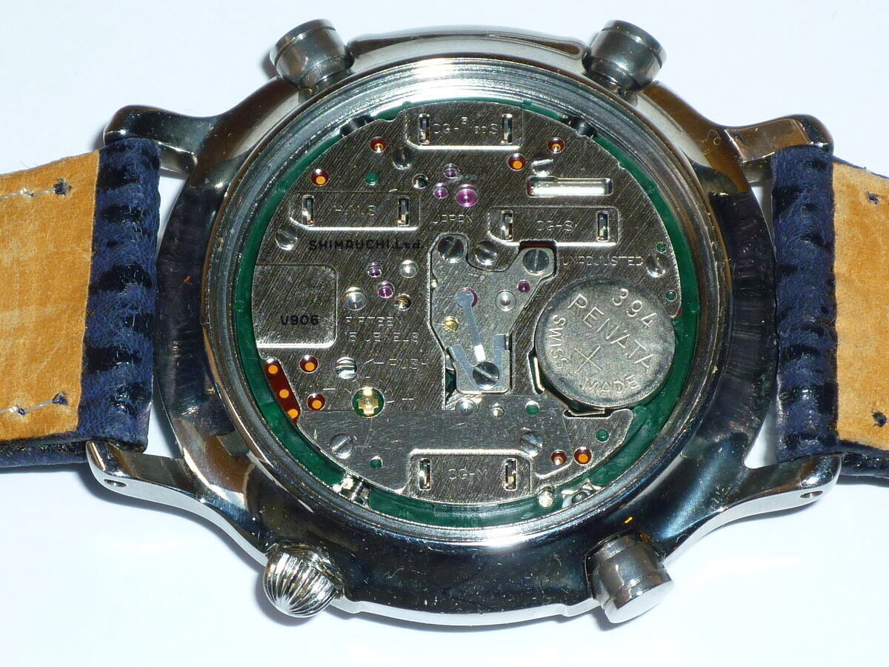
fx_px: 3852
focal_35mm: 150
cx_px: 444
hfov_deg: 13.2
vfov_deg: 9.9
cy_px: 334
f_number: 5.6
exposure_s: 1/80
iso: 100
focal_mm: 13.6
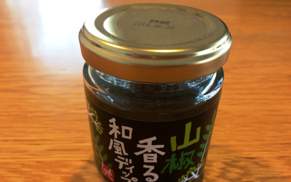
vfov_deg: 40.4
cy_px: 109
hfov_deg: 61.2
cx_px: 144
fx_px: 246
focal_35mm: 31
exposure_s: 1/60
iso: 50
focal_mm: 4.15
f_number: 2.2
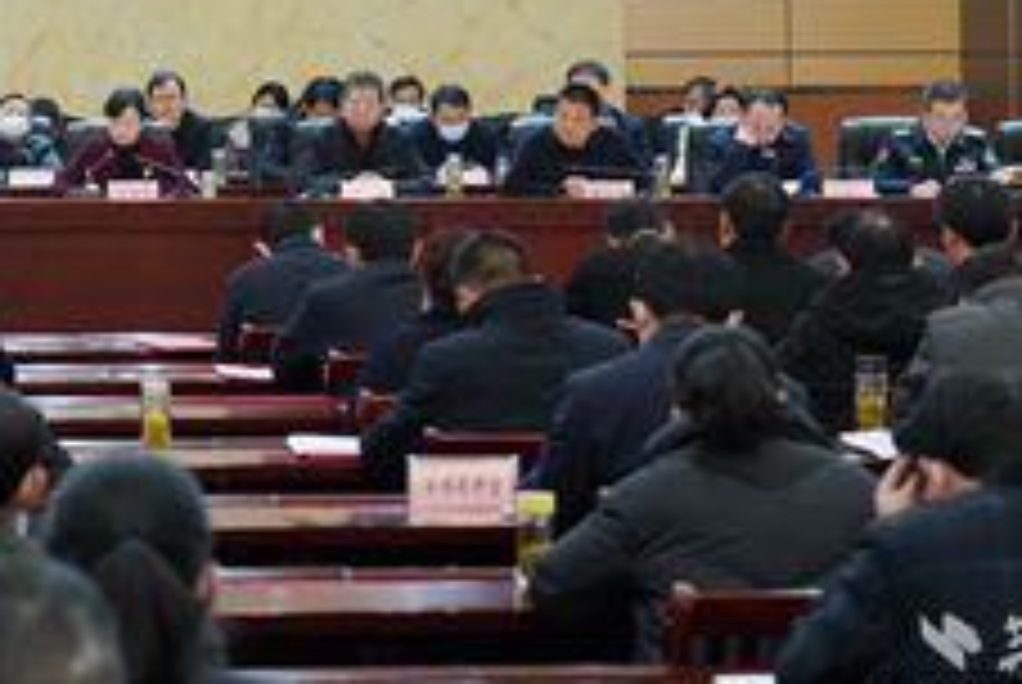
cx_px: 9
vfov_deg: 9.9
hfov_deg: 14.6
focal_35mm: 138
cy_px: -56
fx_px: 3923
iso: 2500
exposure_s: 1/160
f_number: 4
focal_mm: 57
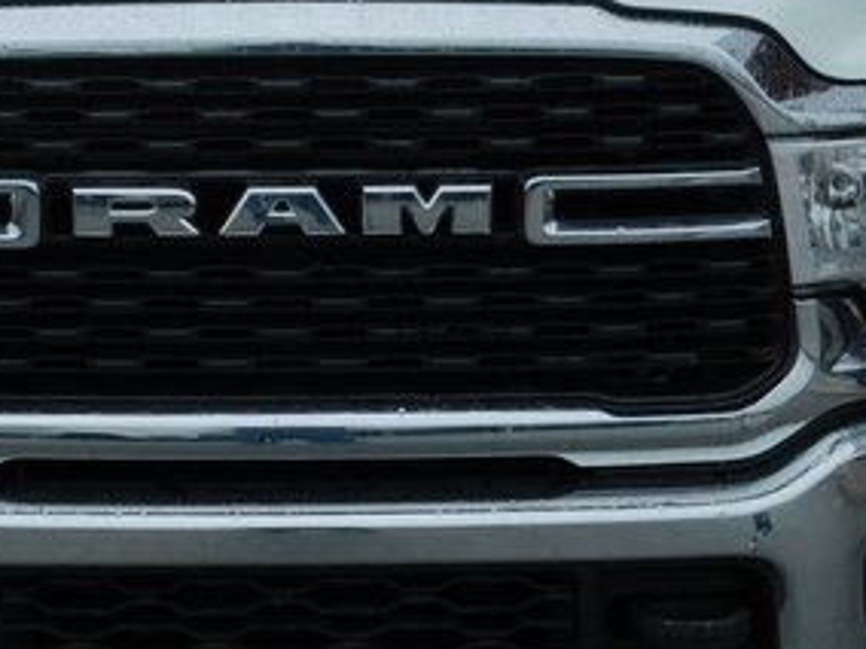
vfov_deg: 16.4
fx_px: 2252
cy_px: 296
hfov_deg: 21.7
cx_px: 271
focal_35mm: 90
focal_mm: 7.1
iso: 125
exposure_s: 1/400
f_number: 3.6
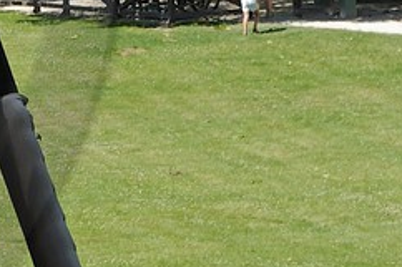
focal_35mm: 463
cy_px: -116
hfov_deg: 4.4
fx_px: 5166
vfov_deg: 3.0
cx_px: -561
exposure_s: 1/160
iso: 200
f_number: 11
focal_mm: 70
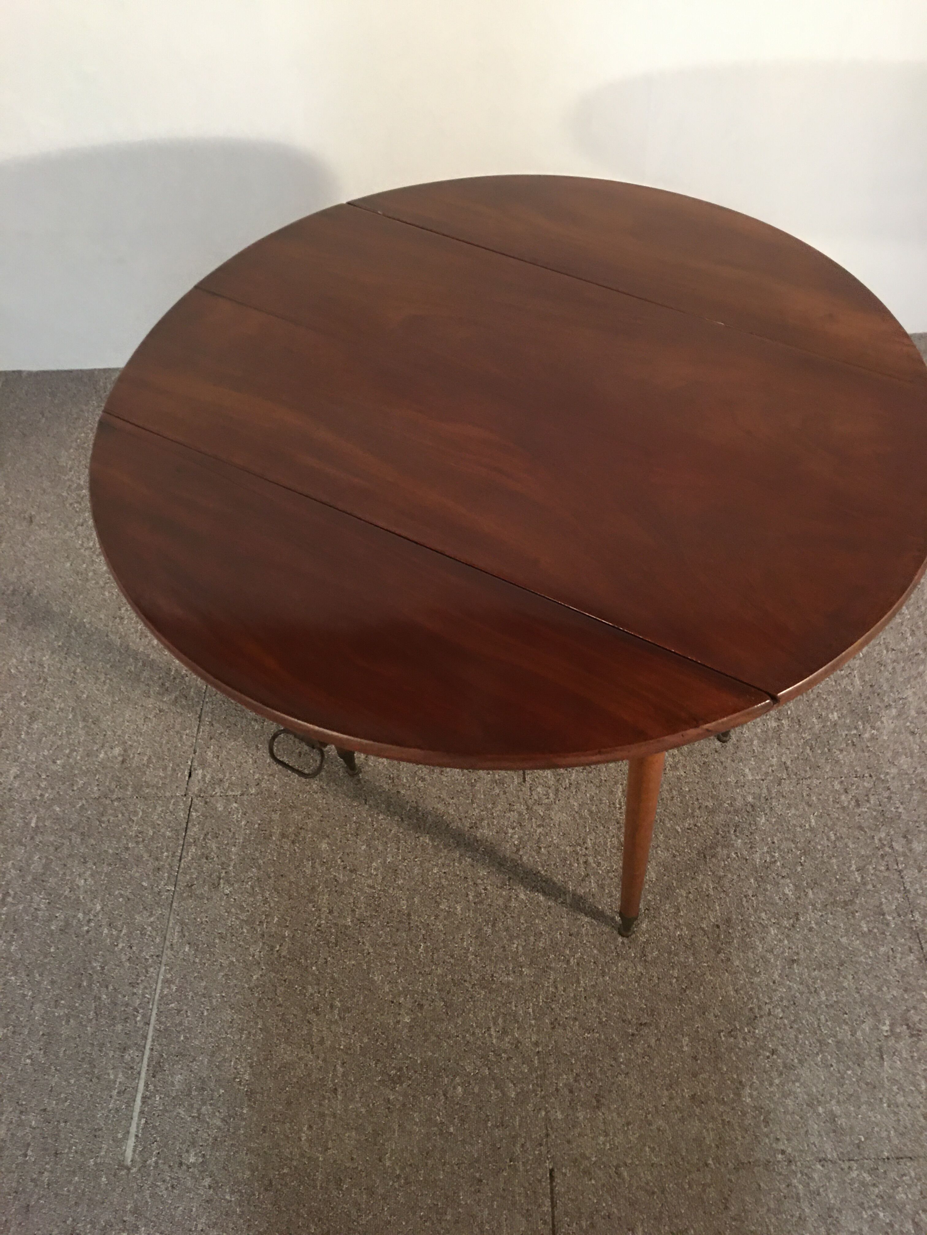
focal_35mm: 29
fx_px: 1035
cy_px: 618
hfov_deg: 48.2
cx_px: 464
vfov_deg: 61.7
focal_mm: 4.15
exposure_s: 1/10
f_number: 2.2
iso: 80
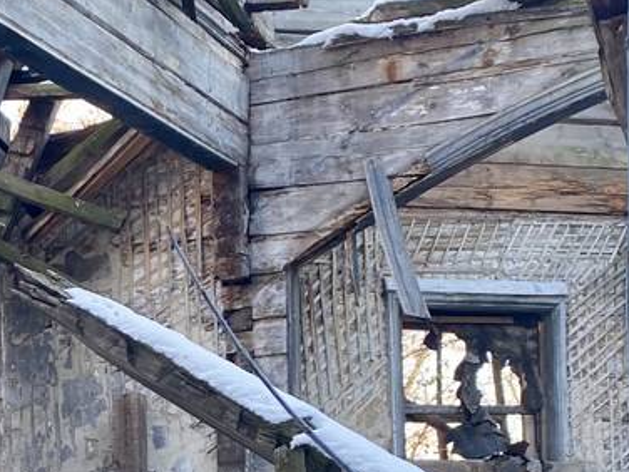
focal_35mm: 83
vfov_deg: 17.2
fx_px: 1508
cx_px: -49
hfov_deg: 22.3
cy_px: 524
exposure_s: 1/121
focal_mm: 4.25
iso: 50
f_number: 1.8
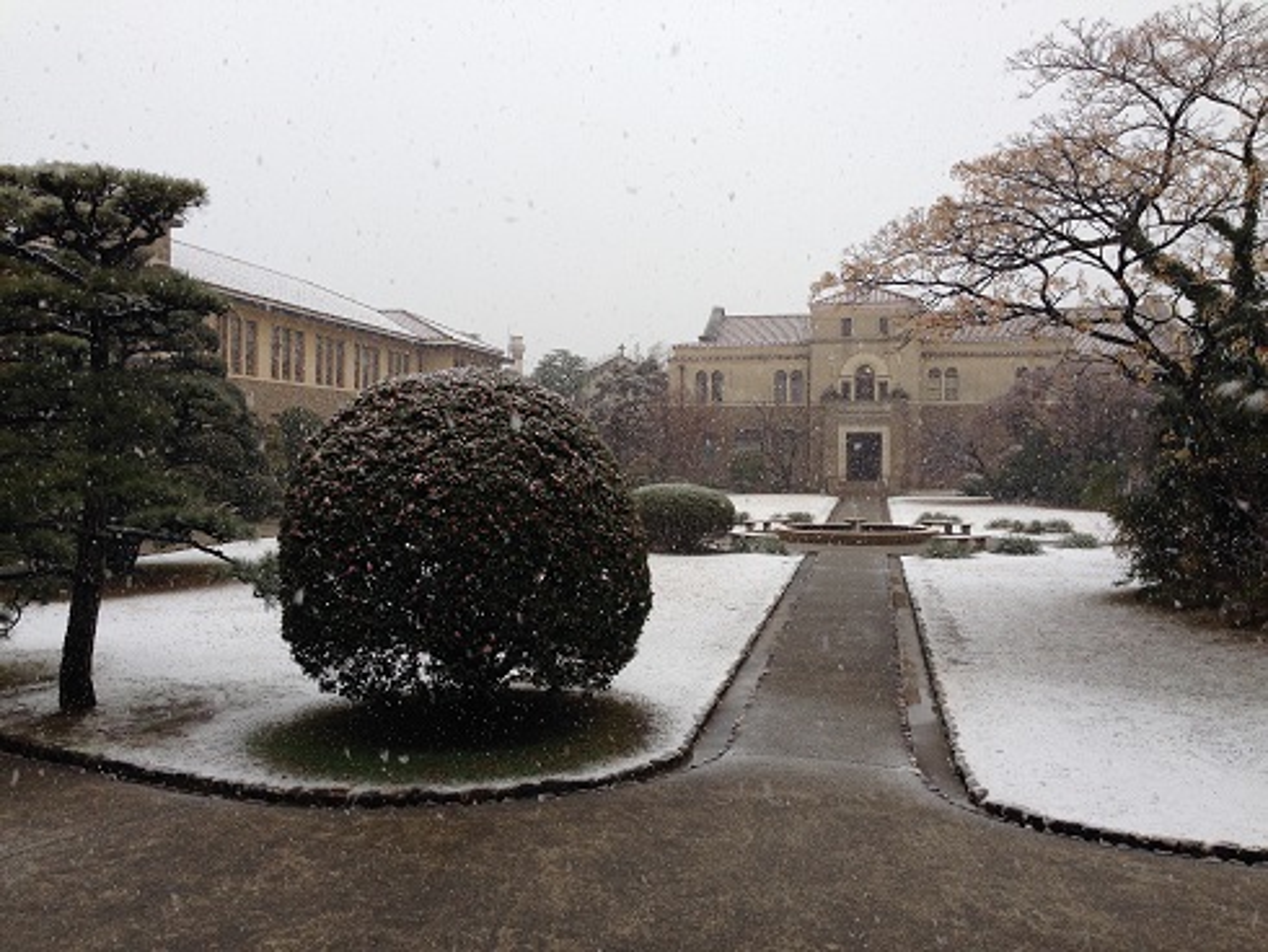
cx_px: 634
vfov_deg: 43.0
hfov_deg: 55.3
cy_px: 476
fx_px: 1209
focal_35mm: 33
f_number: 2.4
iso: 50
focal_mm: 4.12
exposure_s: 1/142
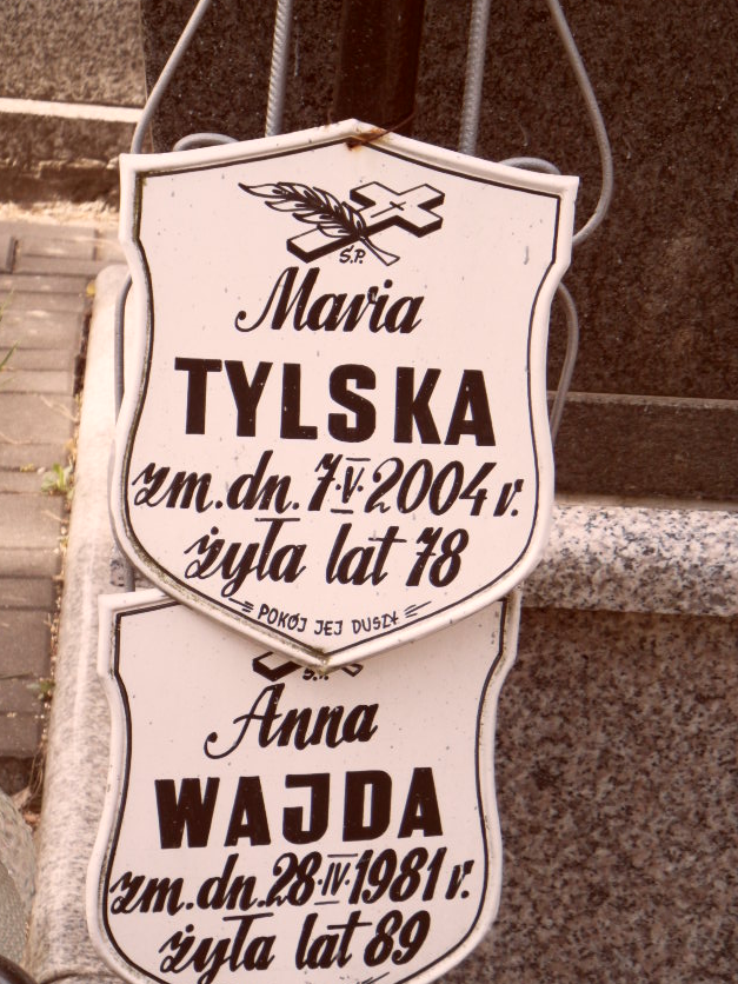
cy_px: 585
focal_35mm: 147
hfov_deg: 10.1
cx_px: 343
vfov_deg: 13.4
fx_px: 4179
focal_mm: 20
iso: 100
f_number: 4.4
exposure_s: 1/180
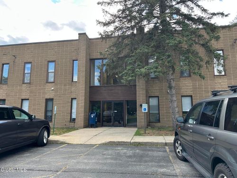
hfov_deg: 71.6
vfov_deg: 56.8
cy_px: 89
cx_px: 118
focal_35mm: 24
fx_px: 164
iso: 80
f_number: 1.78
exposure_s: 1/597
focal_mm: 6.86
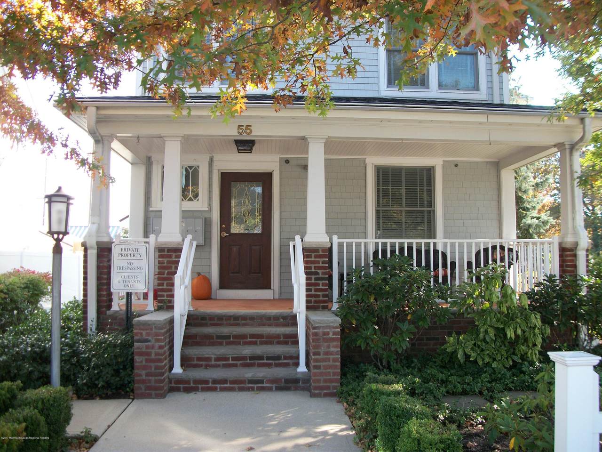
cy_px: 226
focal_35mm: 32
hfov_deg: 56.8
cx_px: 301
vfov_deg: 44.2
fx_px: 557
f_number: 2.9
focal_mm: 5.7
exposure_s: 1/125
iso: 80
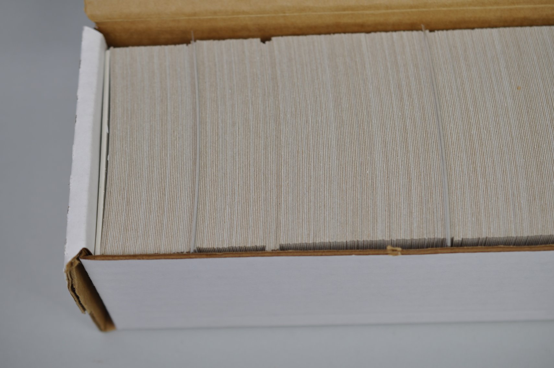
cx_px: 277
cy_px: 184
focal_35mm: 60
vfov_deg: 22.6
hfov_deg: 33.4
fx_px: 922
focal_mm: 40
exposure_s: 1/80
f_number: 4.5
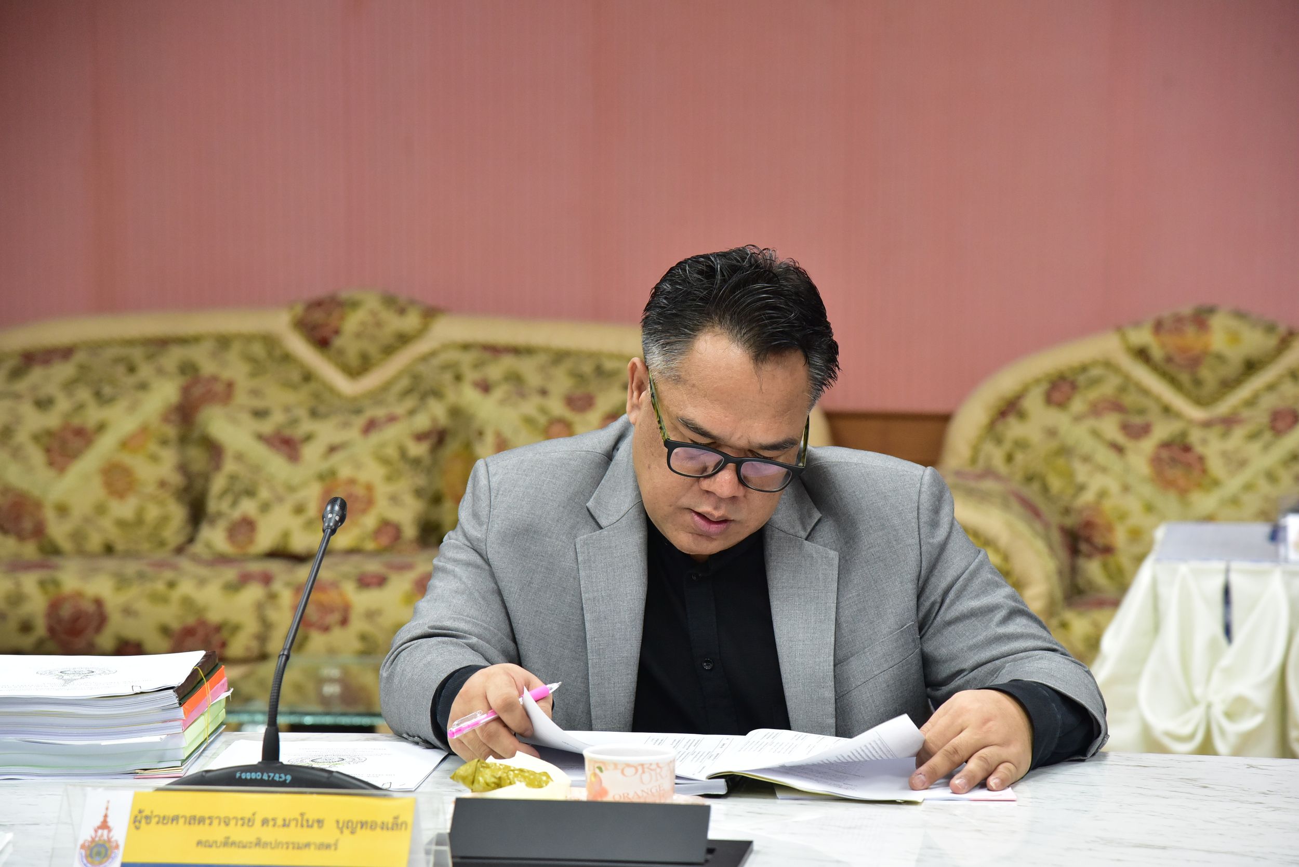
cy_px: 434
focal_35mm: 120
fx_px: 4331
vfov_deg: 11.4
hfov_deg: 17.1
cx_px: 650
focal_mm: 120
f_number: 5.6
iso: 2500
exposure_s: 1/160
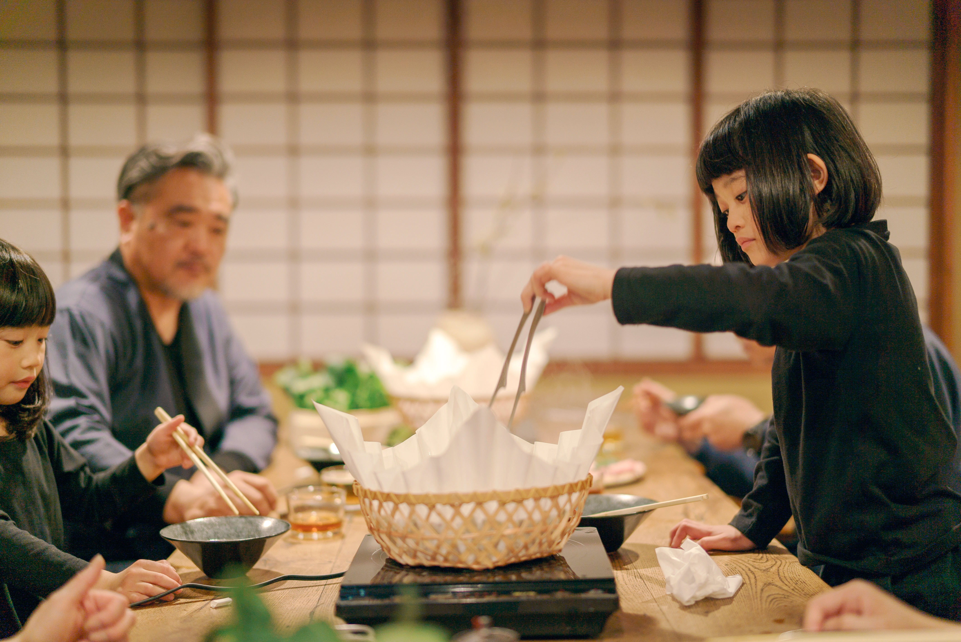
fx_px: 1335
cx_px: 480
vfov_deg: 27.0
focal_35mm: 50
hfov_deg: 39.6
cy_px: 321
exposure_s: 1/80
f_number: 1.2
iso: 200
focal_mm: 50
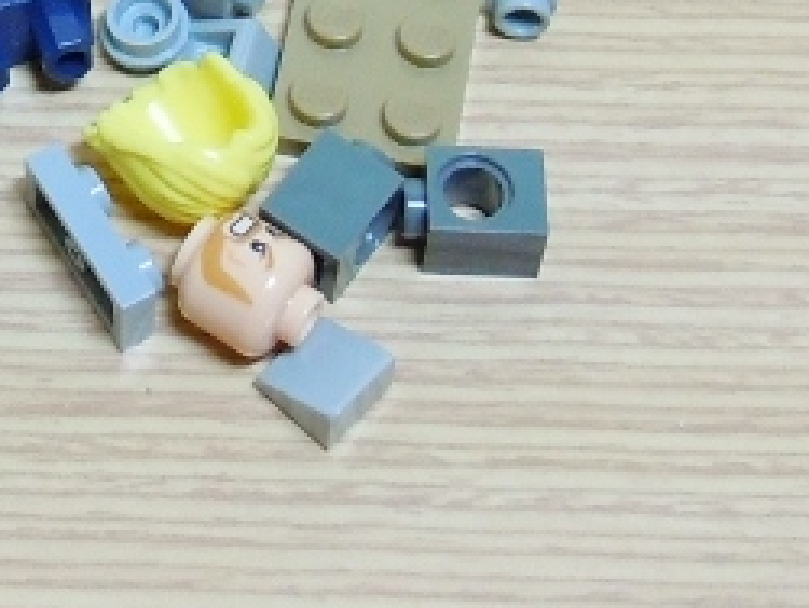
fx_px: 1918
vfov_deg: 16.9
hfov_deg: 22.1
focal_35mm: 82
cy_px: -191
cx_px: -141
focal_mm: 5.4
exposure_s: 1/30
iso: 200
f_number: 3.5
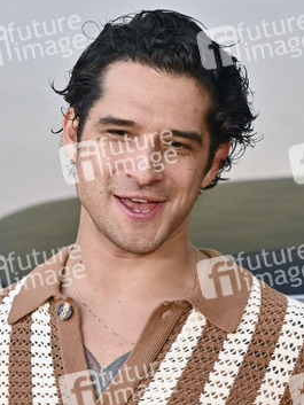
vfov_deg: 11.0
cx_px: 152
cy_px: 215
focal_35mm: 180
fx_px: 2106
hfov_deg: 8.3
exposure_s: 1/320
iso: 2500
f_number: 5
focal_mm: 110
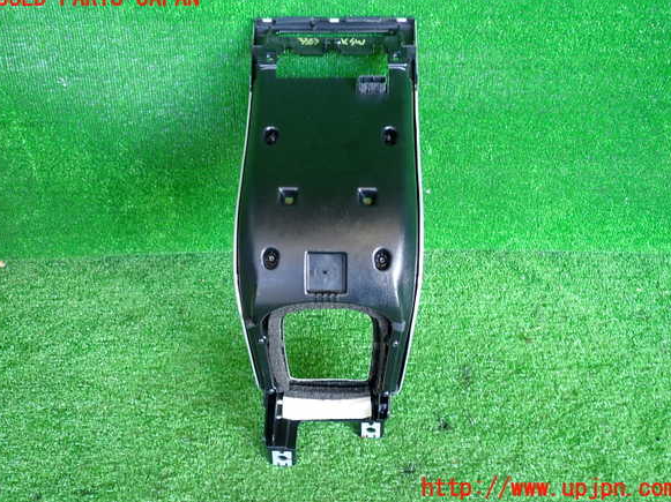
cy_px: 243
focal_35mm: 31
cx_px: 336
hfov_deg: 58.4
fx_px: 601
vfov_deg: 45.4
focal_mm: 5.4
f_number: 2.3
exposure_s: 1/50
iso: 200
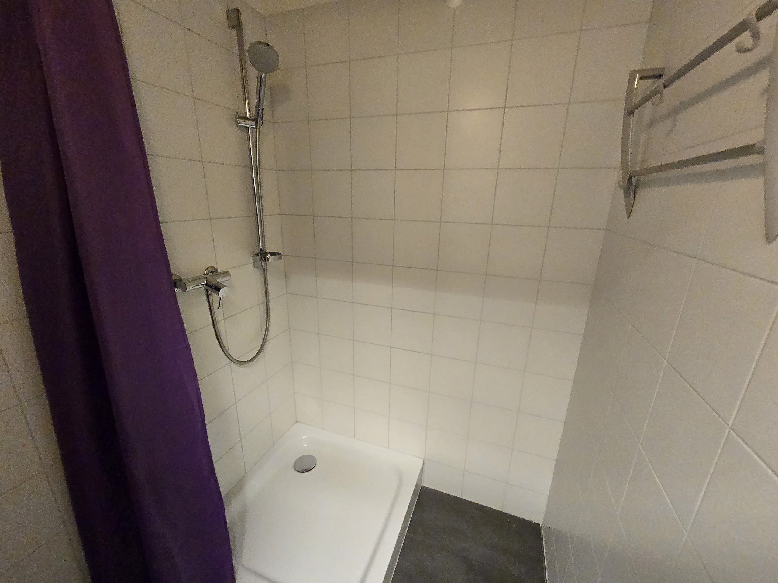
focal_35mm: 13
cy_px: 292
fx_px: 292
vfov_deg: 89.9
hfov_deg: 106.2
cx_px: 389
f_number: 2.2
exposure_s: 1/50
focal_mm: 2.2
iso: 640
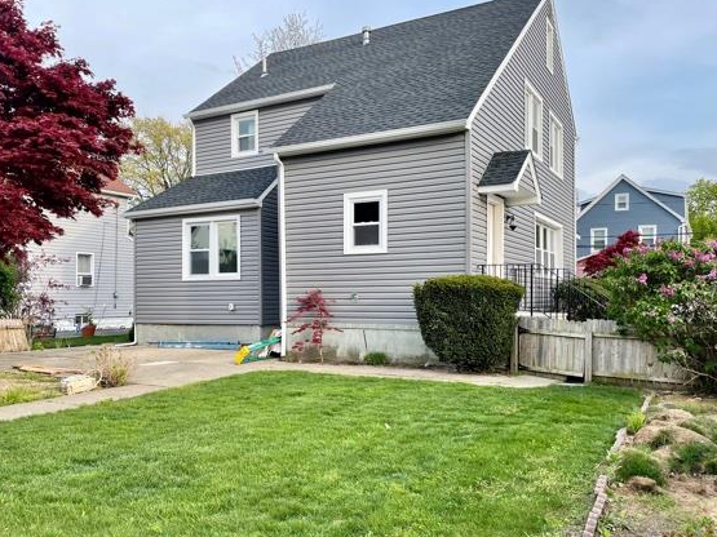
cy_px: 283
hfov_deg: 60.0
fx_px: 621
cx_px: 344
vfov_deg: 46.8
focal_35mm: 30
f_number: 1.6
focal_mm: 4.2
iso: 32
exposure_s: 1/587
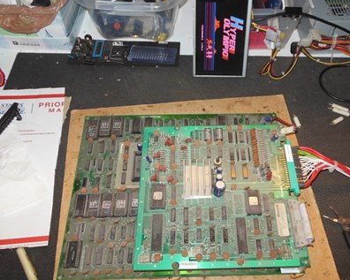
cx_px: 197
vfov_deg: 45.8
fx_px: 332
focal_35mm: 32
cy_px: 138
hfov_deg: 55.5
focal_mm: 5.2
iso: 200
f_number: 3.3
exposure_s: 1/25
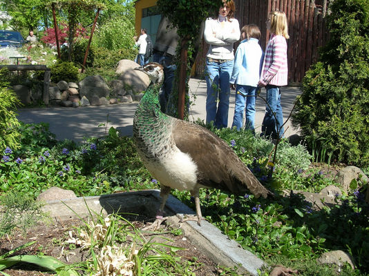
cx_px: 184
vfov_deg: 39.6
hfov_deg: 51.4
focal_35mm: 36
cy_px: 138
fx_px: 384
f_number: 3.7
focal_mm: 6
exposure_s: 1/300
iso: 50
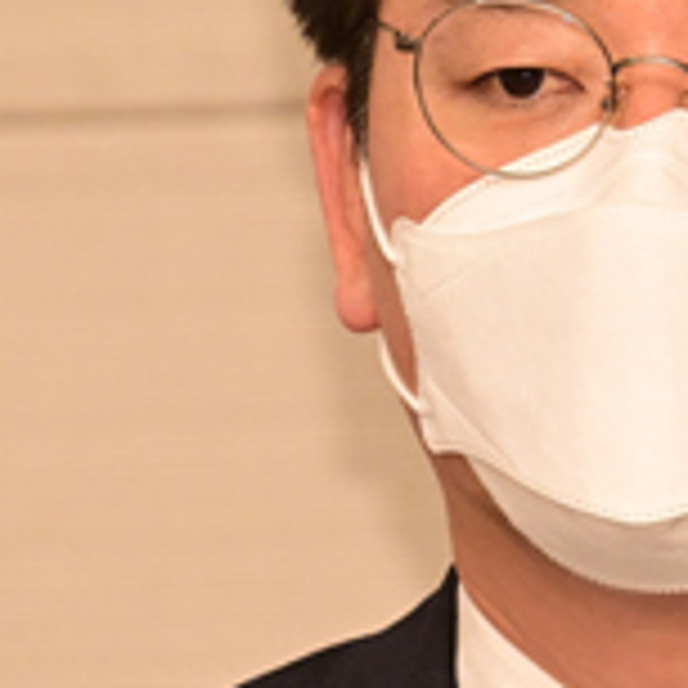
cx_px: 652
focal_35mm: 998
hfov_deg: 1.8
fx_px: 22441
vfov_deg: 1.8
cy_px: 465
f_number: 5.6
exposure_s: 1/200
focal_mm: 280
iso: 4000
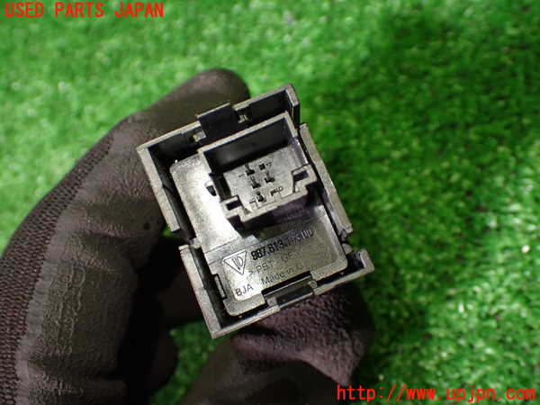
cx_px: 270
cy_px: 202
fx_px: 640
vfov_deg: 35.1
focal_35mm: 41
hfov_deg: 45.8
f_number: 2.8
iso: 640
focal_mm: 7.31
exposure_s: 1/160
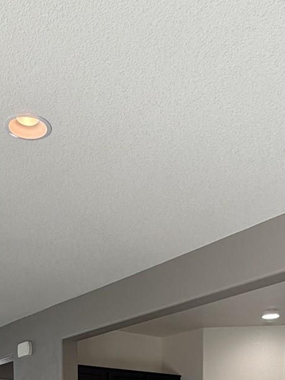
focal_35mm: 52
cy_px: 533
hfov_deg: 28.0
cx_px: 110
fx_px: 571
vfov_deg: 28.0
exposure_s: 1/120
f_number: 2.2
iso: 100
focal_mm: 2.22
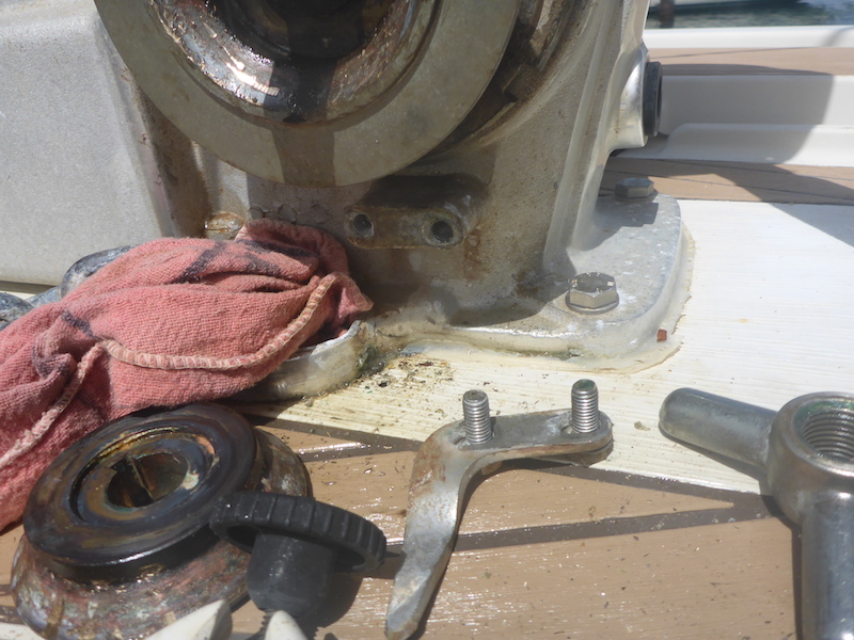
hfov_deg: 63.4
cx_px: 427
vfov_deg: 49.7
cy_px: 320
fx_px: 691
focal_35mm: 28
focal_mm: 4.9
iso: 100
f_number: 10
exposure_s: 1/200
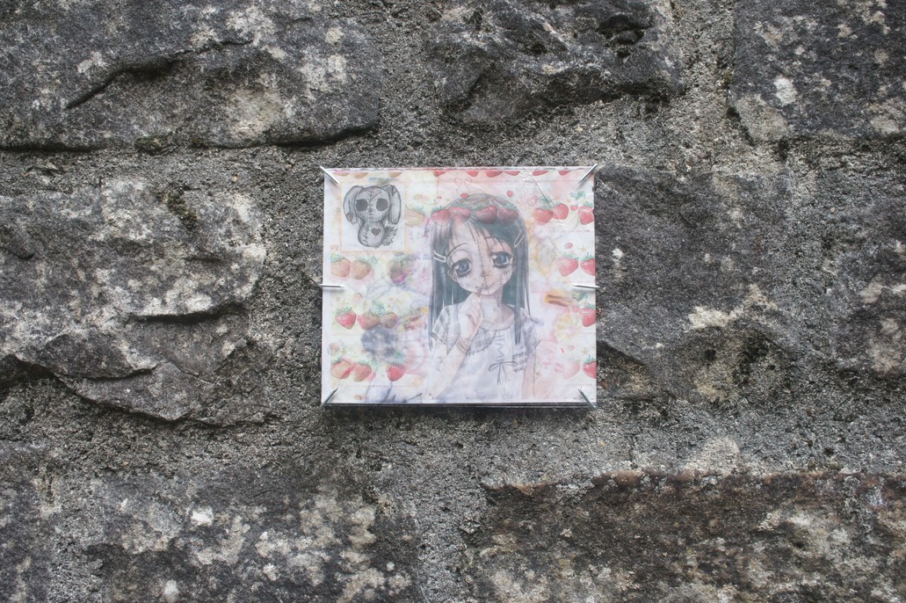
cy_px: 288
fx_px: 805
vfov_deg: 41.1
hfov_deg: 58.7
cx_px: 465
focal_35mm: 32
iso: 200
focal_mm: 20
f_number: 5.6
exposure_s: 1/80
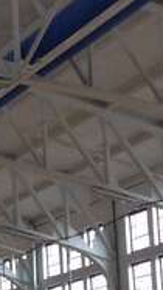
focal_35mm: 154
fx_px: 1185
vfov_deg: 13.8
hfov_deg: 7.1
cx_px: -317
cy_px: 267
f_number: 2.4
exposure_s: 1/40
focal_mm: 4.12
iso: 50
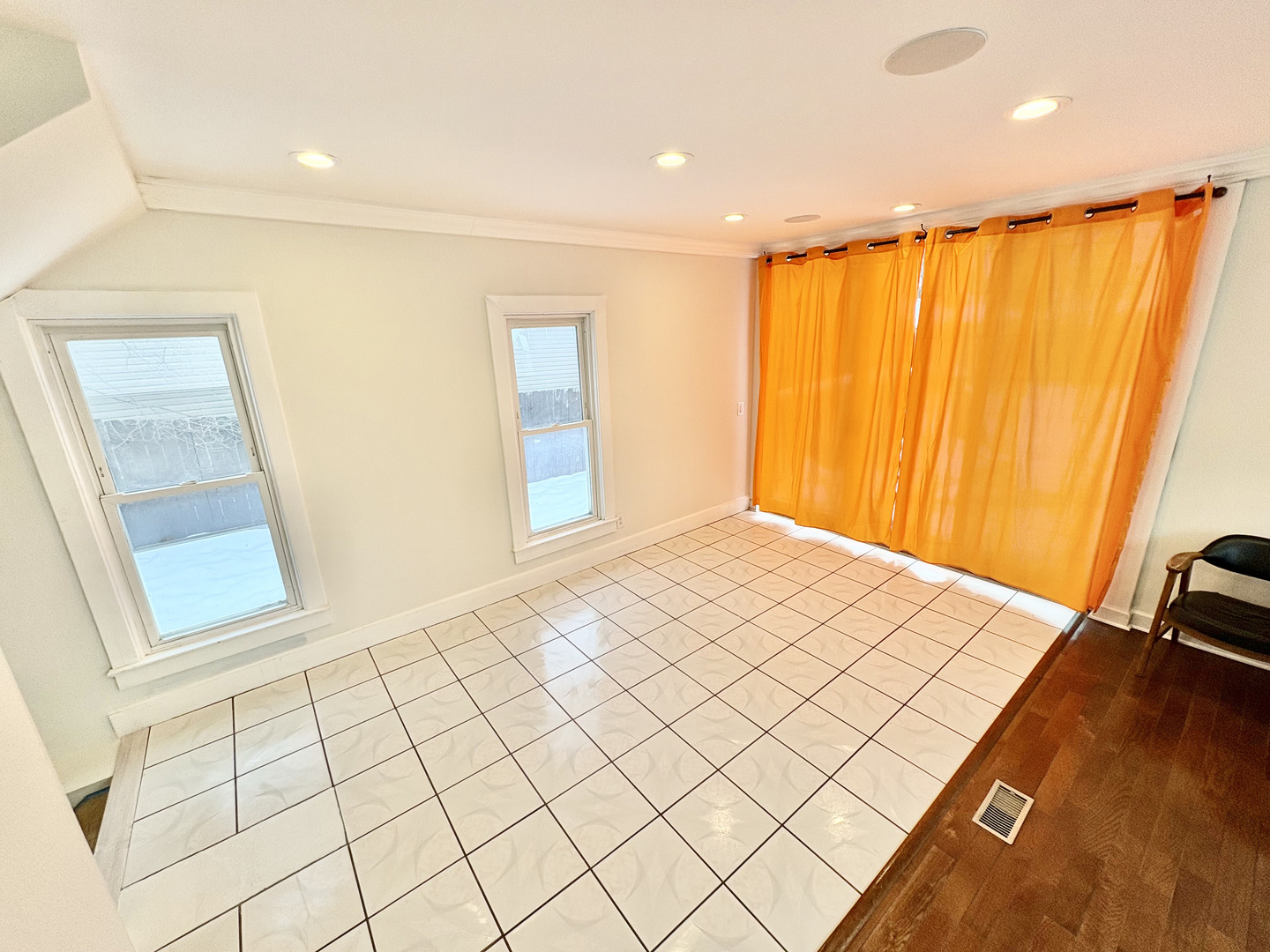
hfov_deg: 102.1
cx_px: 635
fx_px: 514
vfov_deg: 85.7
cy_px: 476
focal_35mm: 14
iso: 64
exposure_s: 1/120
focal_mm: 2.22
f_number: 2.2
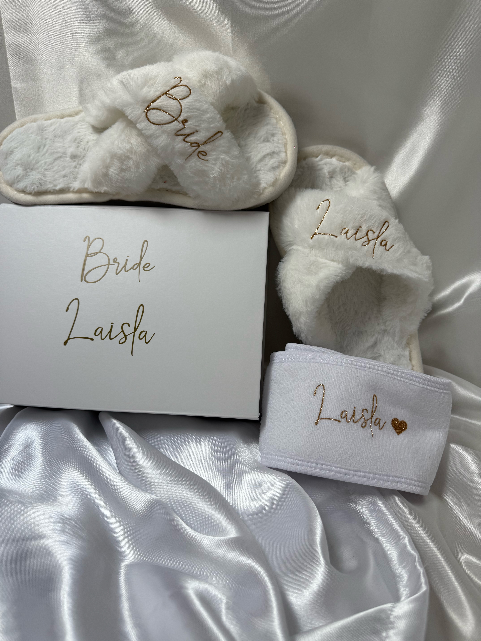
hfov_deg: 56.8
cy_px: 320
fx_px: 445
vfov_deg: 71.6
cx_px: 240
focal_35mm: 24
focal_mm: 6.76
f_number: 1.78
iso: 80
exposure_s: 1/121
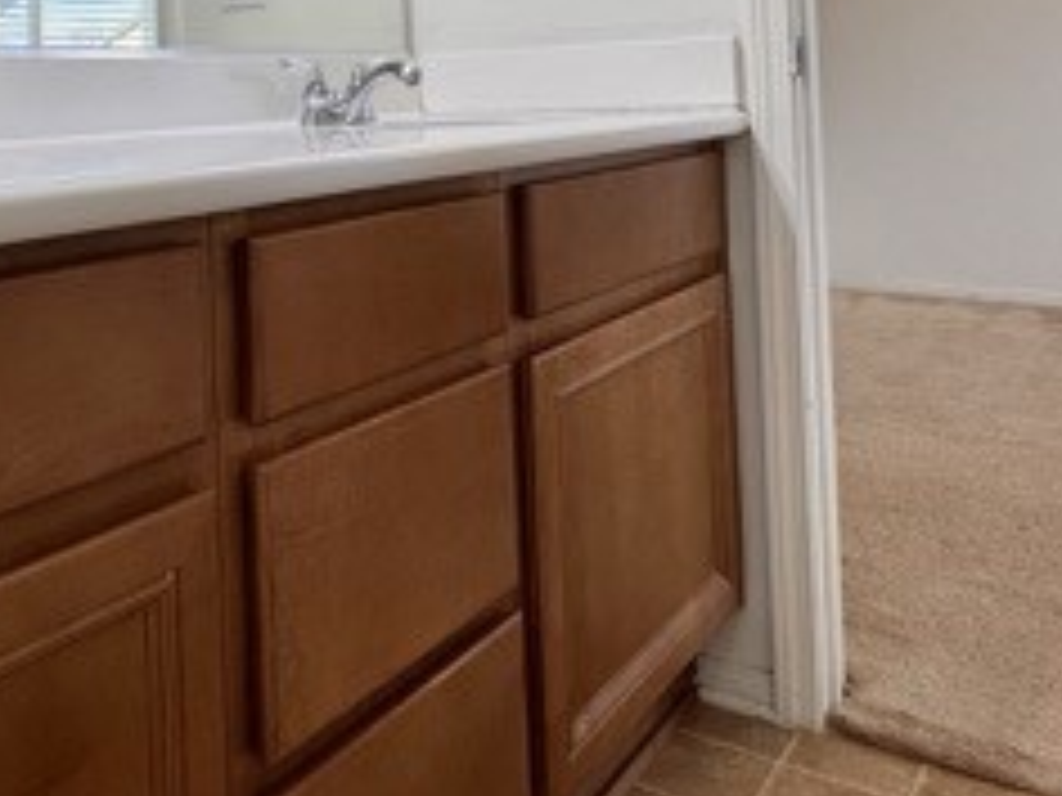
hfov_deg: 47.6
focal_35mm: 38
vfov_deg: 35.1
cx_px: 302
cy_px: 54
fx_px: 1166
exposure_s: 1/120
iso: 64
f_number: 2.2
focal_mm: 2.22
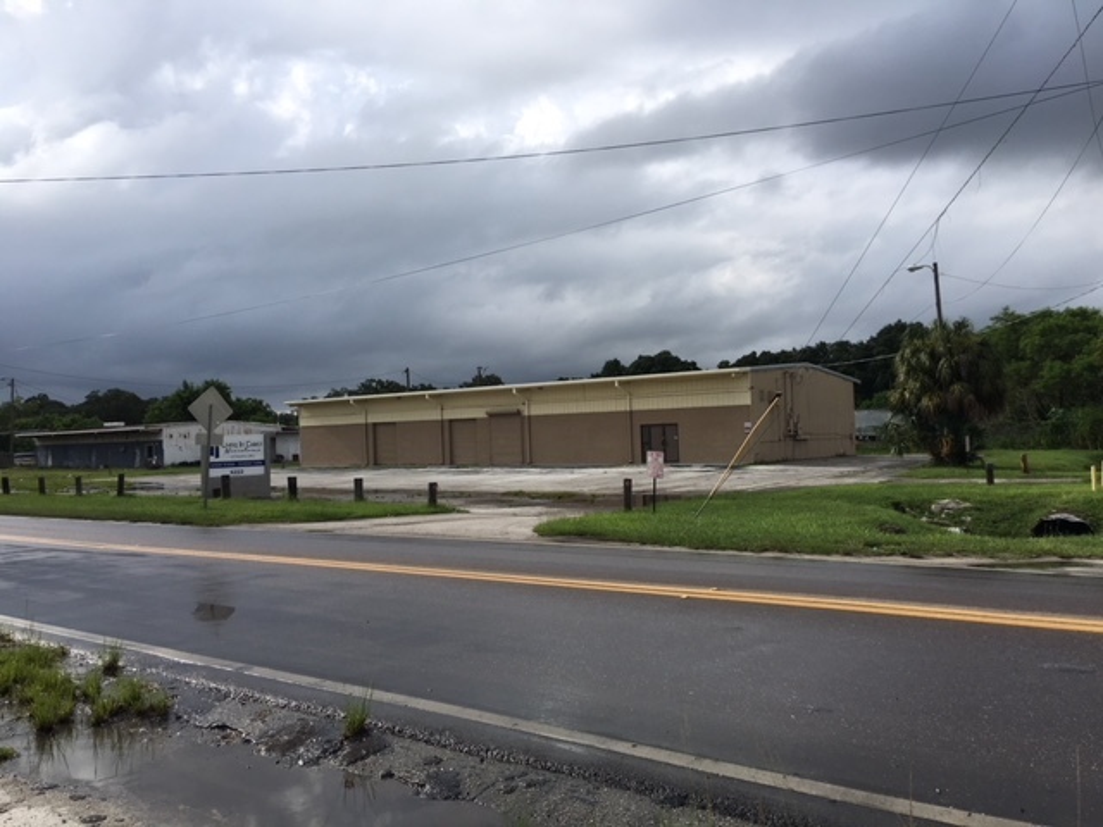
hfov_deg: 61.7
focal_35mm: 29
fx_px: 924
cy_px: 414
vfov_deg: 48.2
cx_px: 552
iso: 25
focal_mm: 4.15
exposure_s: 1/1570
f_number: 2.2
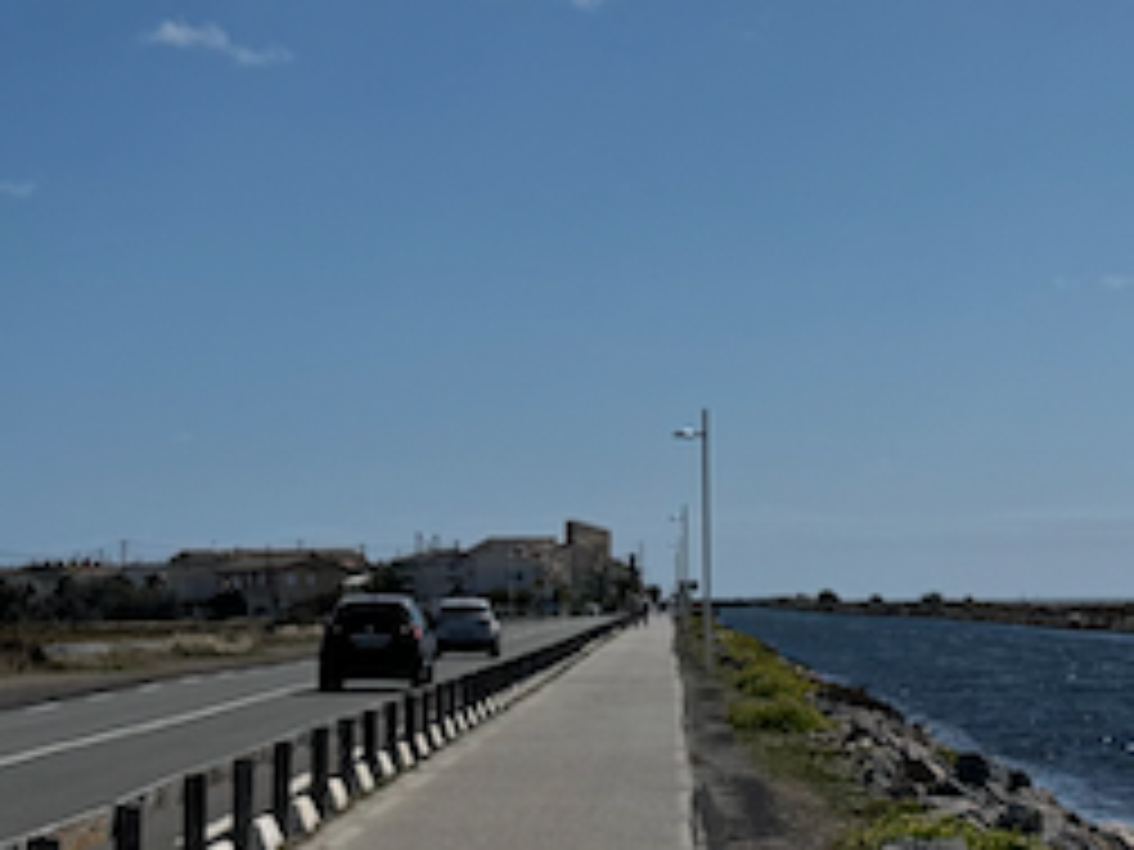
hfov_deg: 16.1
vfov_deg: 11.9
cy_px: -130
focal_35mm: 122
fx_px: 3997
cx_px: 680
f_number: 1.78
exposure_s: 1/12346
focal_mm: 6.76
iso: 64
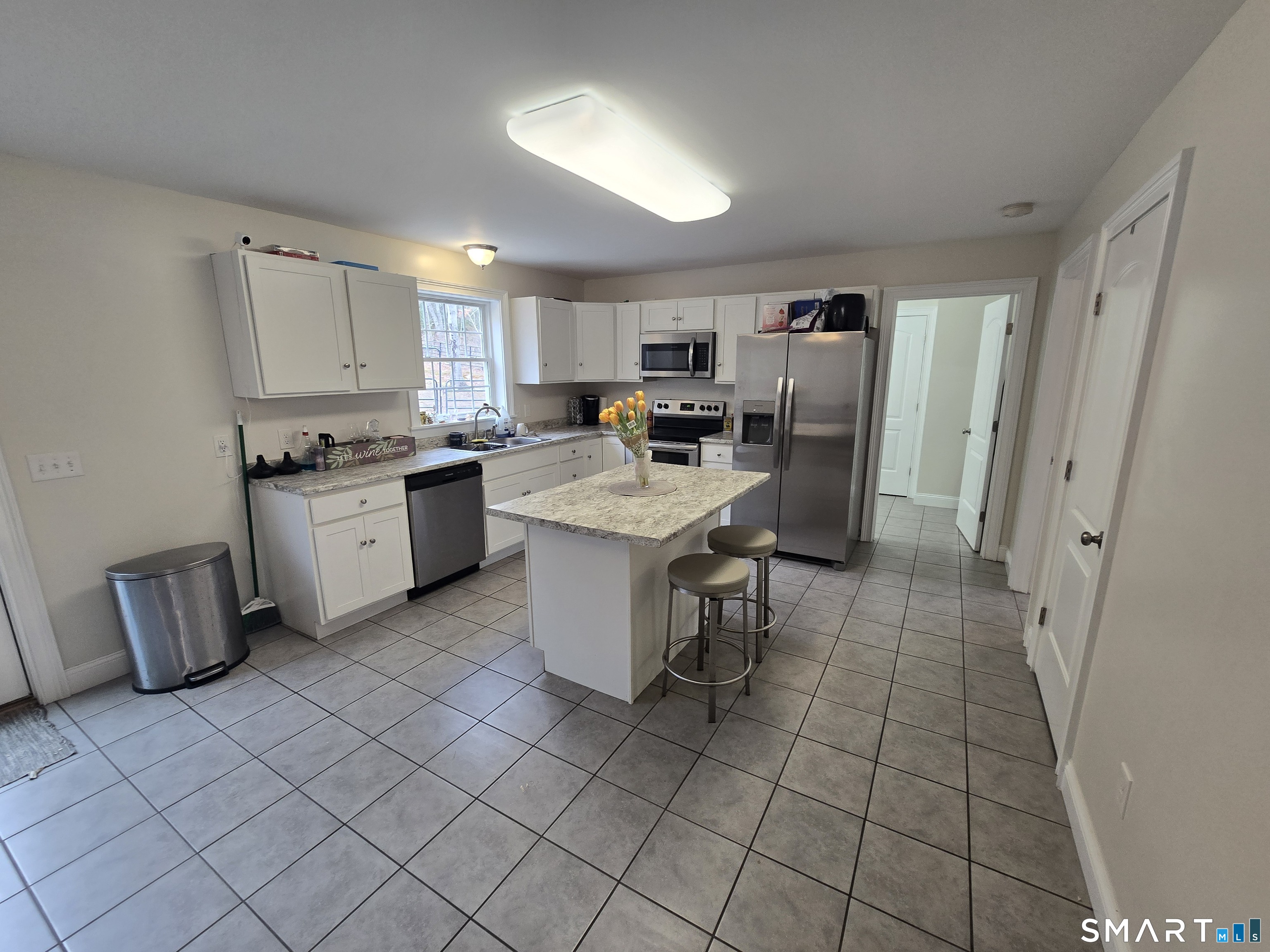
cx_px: 635
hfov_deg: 106.2
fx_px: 477
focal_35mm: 13
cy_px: 476
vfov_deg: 89.9
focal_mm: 2.2
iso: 125
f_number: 2.2
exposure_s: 1/60
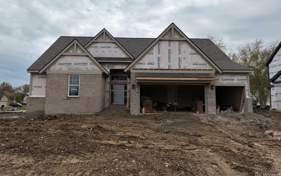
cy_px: 72
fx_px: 215
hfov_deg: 66.4
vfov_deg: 44.4
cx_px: 139
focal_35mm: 28
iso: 50
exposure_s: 1/7813
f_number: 1.6
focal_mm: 5.96
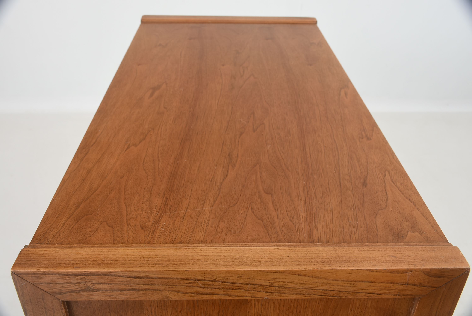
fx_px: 472
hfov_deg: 53.1
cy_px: 158
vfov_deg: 36.9
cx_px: 236
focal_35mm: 36
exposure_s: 1/160
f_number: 9
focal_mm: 24
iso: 200
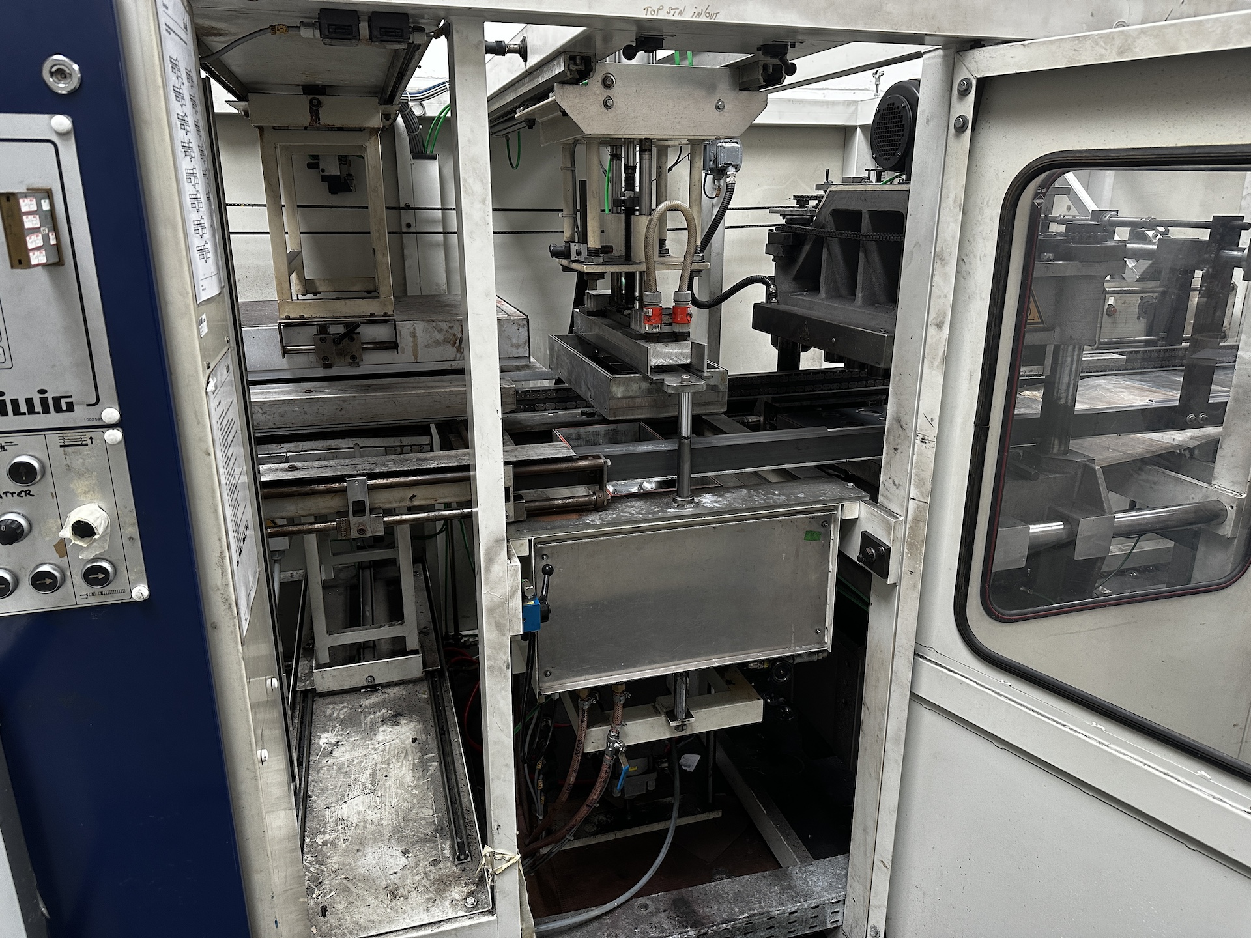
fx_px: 867
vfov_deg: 56.8
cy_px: 469
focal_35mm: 24
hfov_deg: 71.6
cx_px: 626
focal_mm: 6.86
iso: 250
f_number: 1.78
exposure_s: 1/102
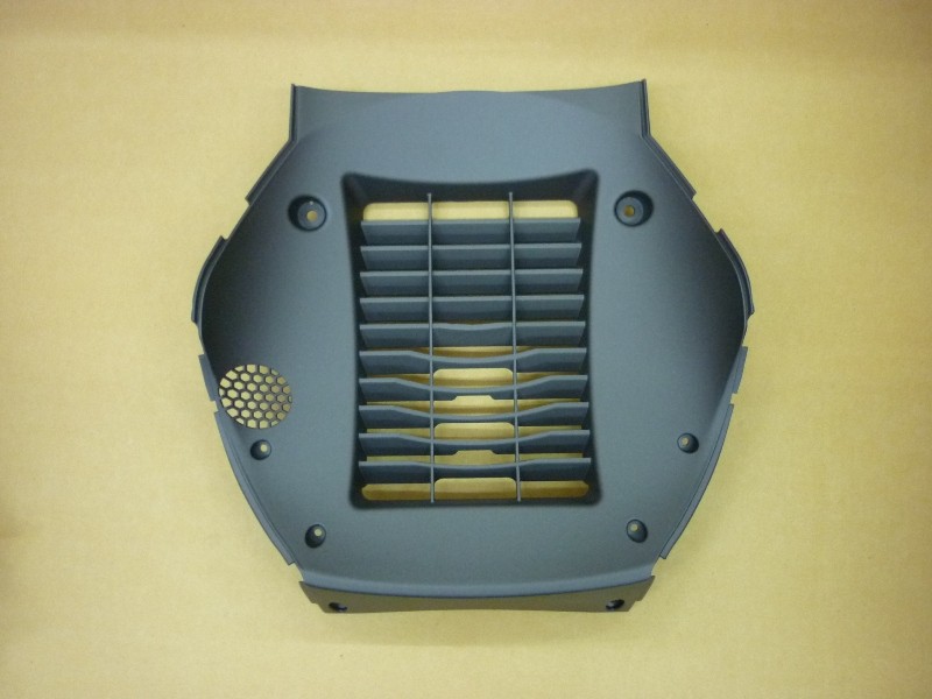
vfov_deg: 42.9
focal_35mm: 33
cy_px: 350
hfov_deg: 55.4
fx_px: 888
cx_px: 466
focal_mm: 5.5
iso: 400
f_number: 2.8
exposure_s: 1/10
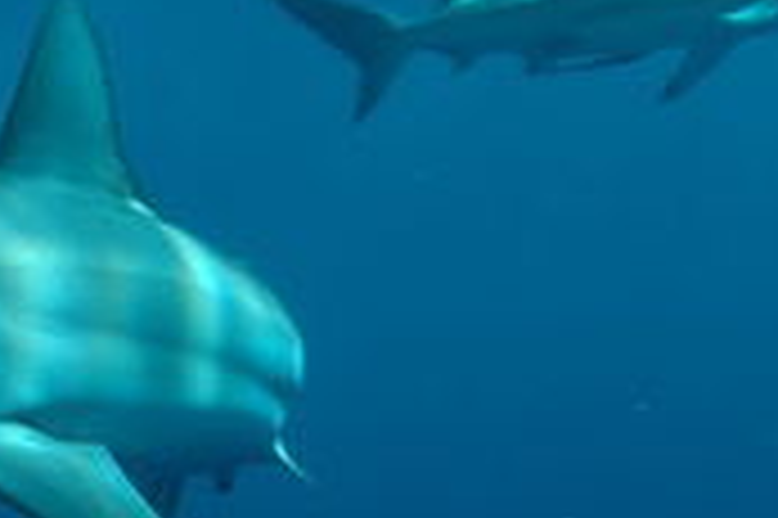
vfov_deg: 16.9
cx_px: 27
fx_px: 1727
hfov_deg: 24.4
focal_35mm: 80
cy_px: 423
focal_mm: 22
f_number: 10
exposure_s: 1/125
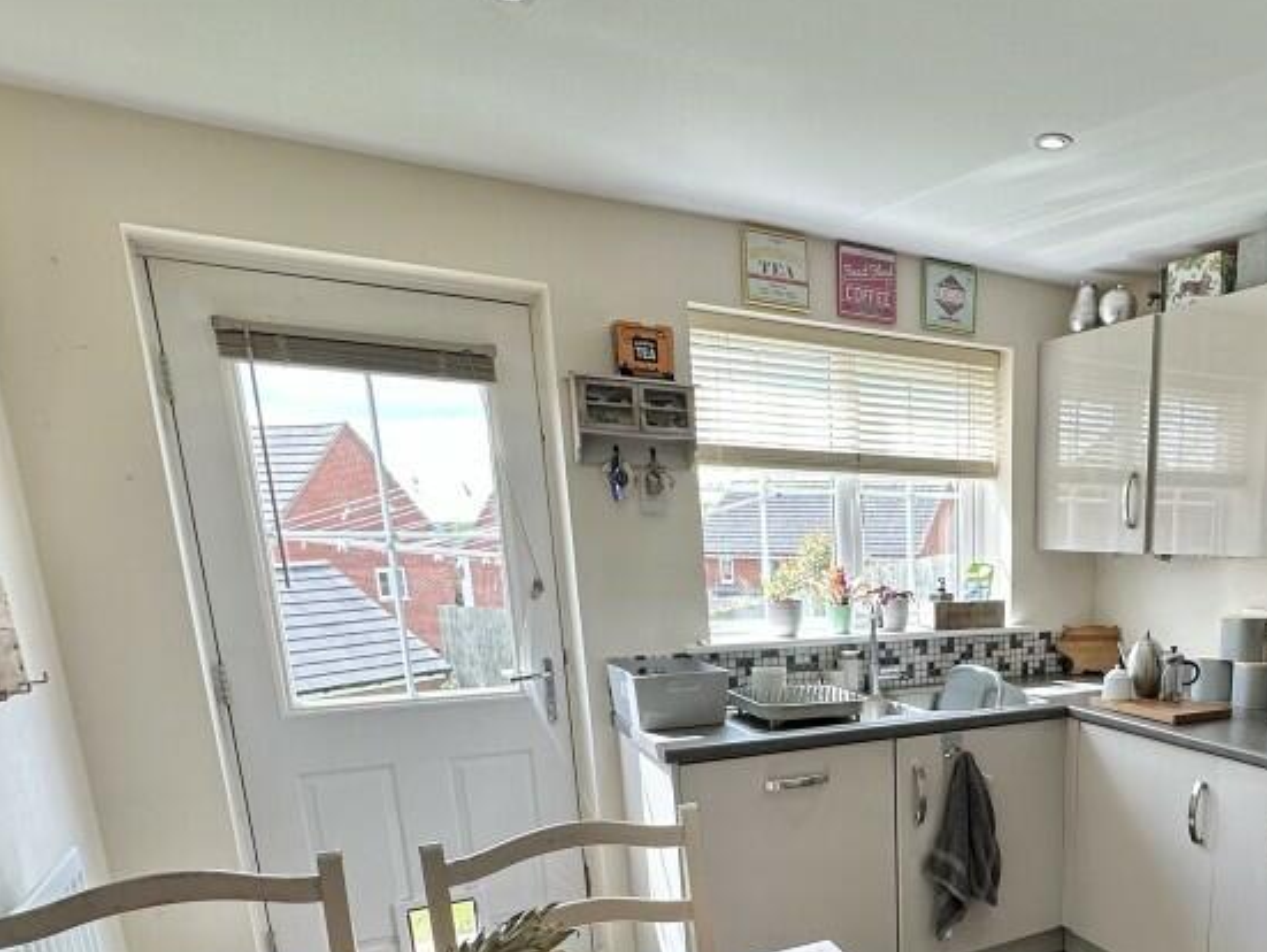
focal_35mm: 26
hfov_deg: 61.9
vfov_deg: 50.1
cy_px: 757
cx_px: 1007
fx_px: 952
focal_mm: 2.22
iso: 80
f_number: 2.2
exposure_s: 1/250
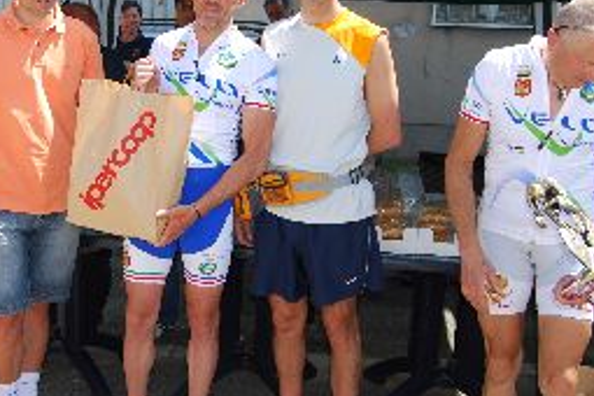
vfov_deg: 25.5
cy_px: 169
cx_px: 168
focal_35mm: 53
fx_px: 874
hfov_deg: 36.8
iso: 100
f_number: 6.3
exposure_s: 1/125
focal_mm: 20
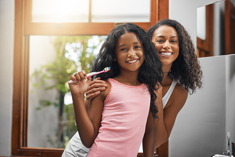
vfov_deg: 27.0
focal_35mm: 50
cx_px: 118
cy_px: 78
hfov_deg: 39.6
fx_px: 326
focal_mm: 50
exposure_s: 1/400
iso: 250
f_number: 2
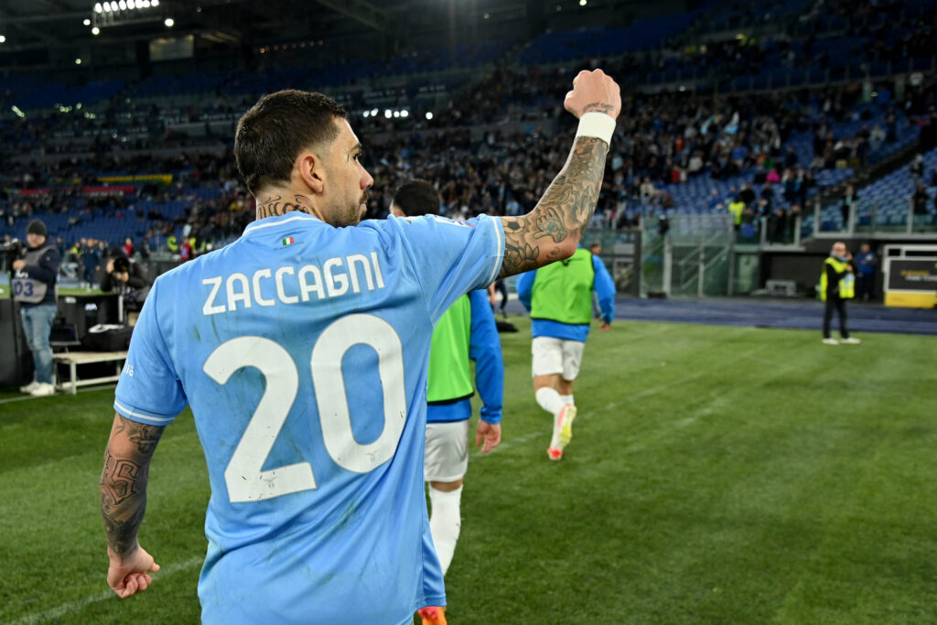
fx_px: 729
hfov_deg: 65.5
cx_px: 468
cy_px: 312
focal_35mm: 28
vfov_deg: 46.4
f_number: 4
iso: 2000
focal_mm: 28
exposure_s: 1/800
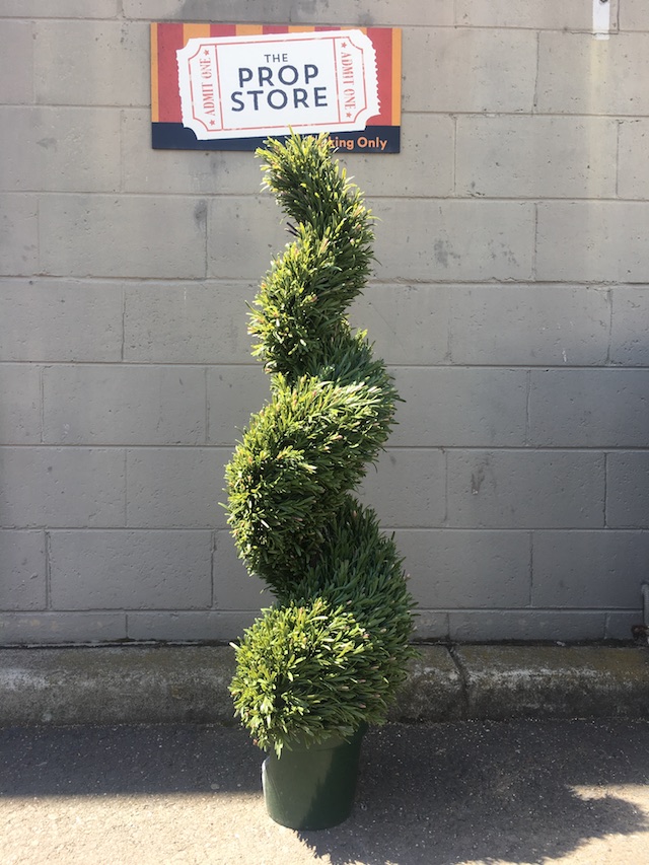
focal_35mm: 29
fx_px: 725
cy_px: 432
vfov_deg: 61.7
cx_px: 324
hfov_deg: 48.2
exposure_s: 1/267
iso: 25
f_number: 2.2
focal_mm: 4.15
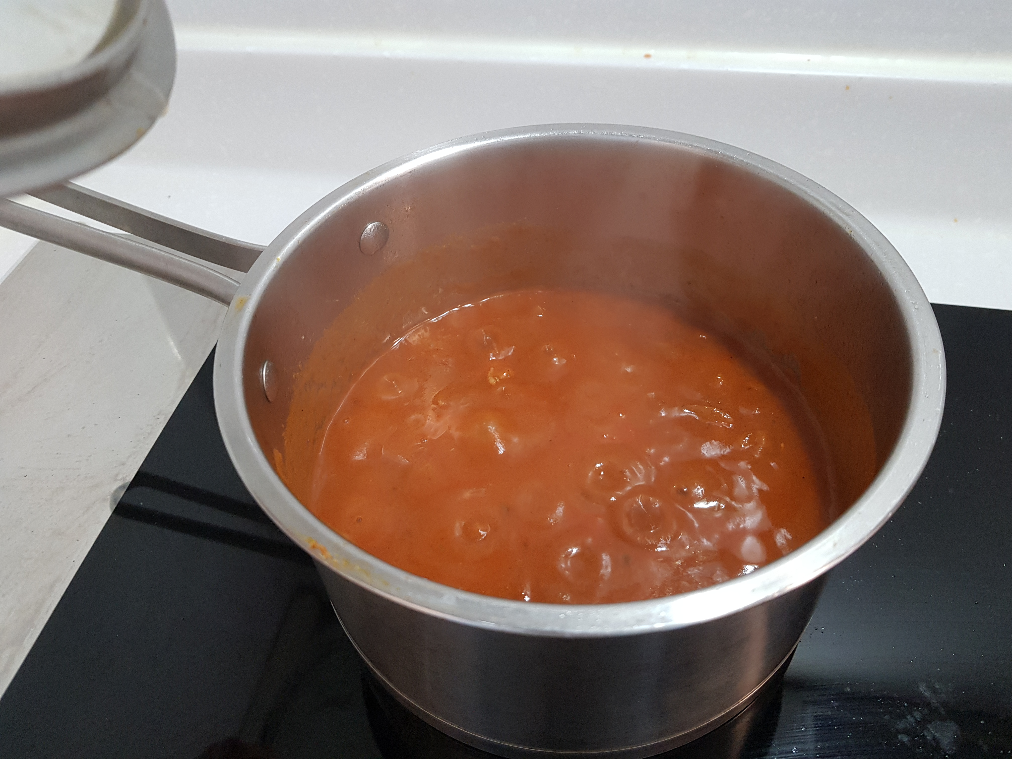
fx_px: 760
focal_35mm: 26
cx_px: 506
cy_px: 380
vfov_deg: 53.1
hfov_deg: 67.3
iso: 160
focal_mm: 4.2
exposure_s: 1/30
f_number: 1.7
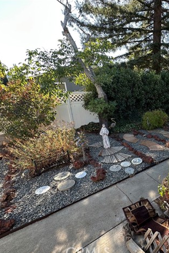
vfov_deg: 83.9
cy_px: 130
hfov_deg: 55.2
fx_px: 141
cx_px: 147
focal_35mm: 20
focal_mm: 2.22
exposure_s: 1/167
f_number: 2.2
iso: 40
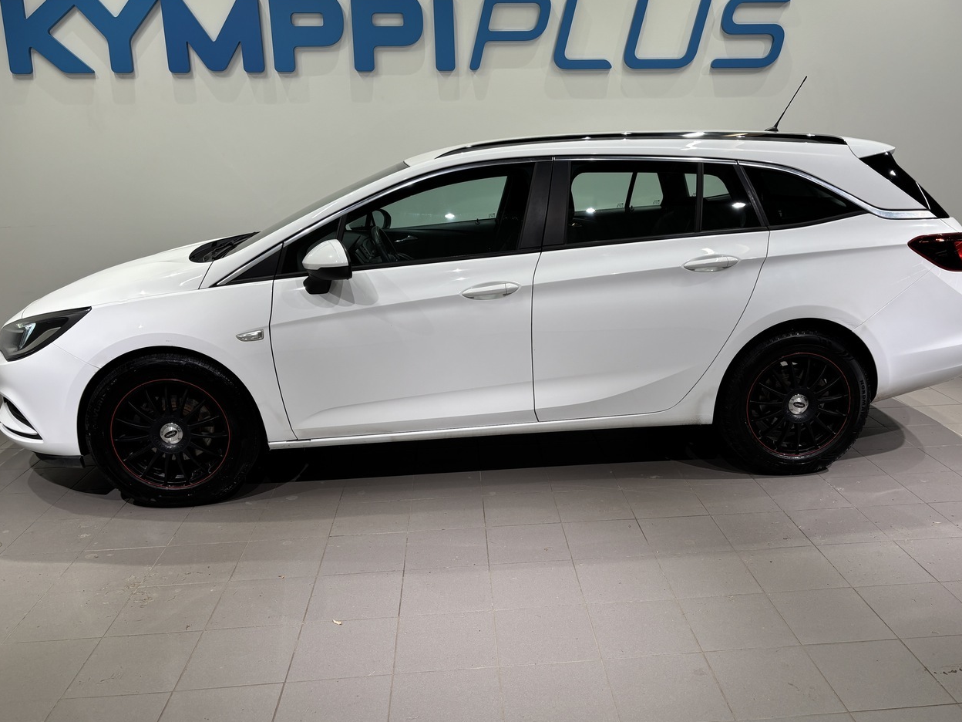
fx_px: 834
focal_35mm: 30
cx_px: 523
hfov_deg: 59.9
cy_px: 334
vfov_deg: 46.8
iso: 40
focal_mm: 5.96
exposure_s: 1/100
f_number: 1.6
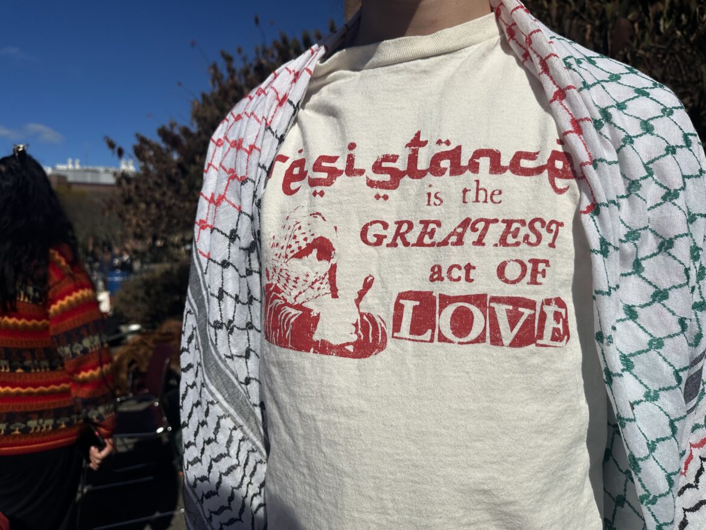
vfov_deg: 56.8
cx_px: 353
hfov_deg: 71.6
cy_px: 265
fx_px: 490
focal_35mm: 24
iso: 80
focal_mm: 6.86
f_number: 1.78
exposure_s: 1/18519
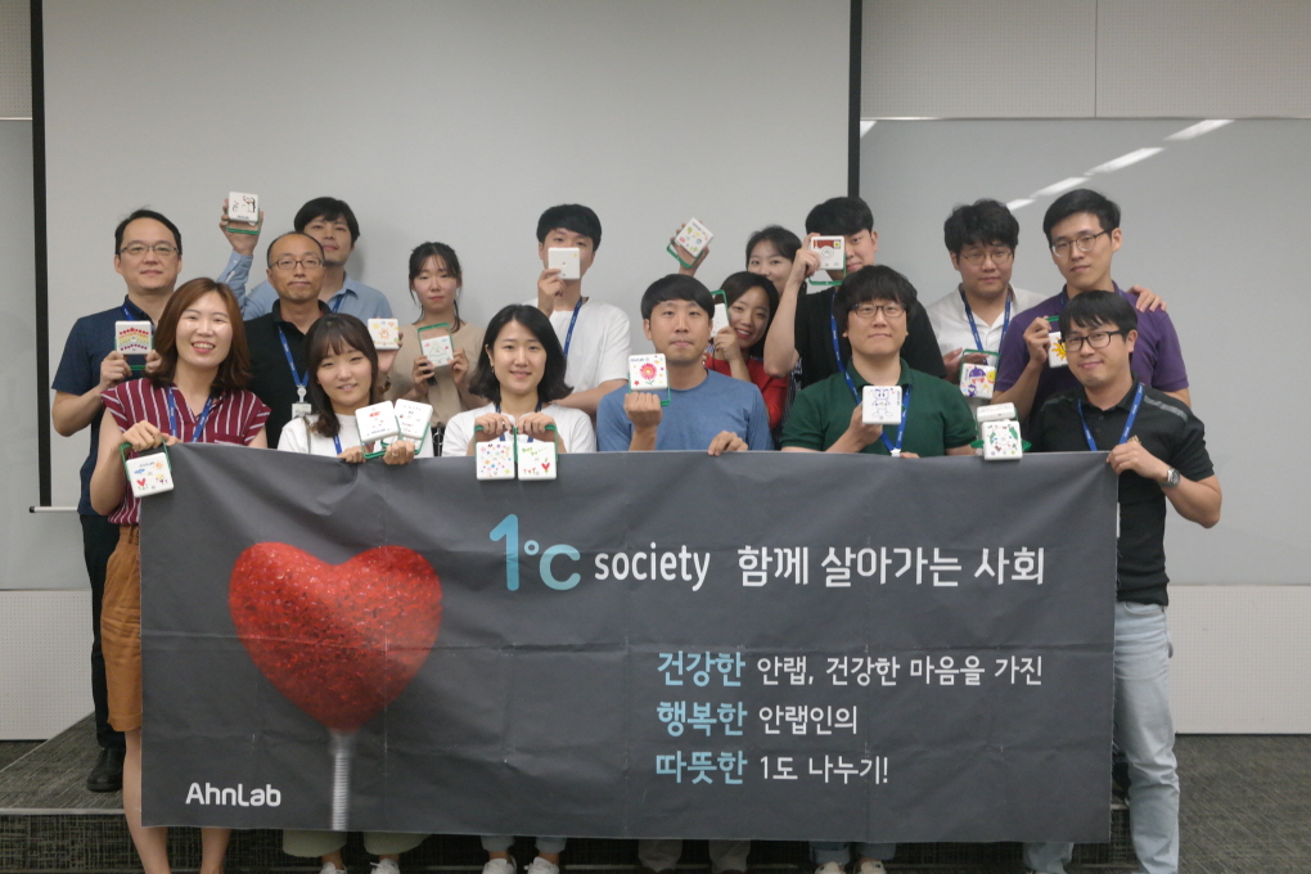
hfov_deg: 48.5
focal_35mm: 40
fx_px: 1457
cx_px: 656
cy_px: 437
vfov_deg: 33.4
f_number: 4
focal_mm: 26
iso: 1600
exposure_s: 1/50
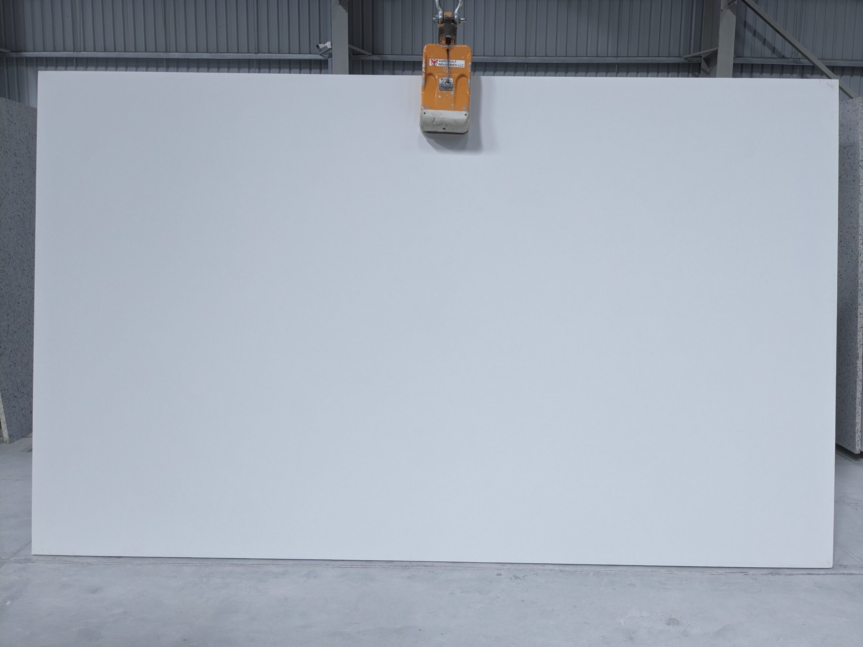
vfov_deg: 51.4
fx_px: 673
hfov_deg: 65.3
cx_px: 432
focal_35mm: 27
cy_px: 324
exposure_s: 1/99.9
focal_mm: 4.38
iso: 80
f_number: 1.73
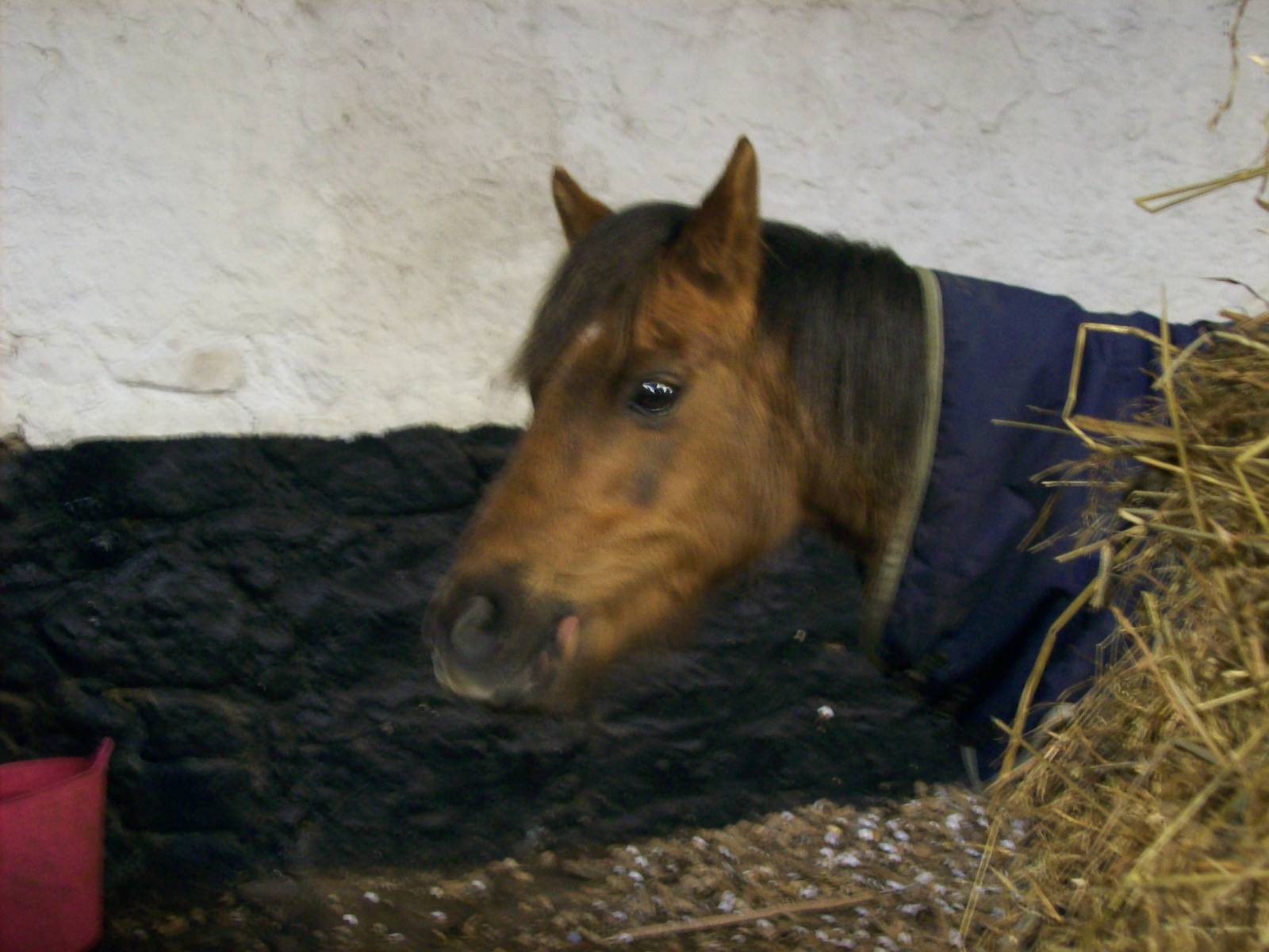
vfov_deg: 32.2
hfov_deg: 42.1
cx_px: 634
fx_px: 1650
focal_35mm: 45
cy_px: 476
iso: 200
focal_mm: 7.6
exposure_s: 1/8
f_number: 3
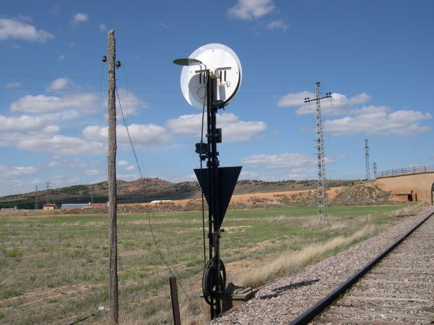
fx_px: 502
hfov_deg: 46.8
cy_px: 165
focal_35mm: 40
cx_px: 208
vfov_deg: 36.0
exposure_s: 1/410
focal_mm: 8
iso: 100
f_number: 7.6
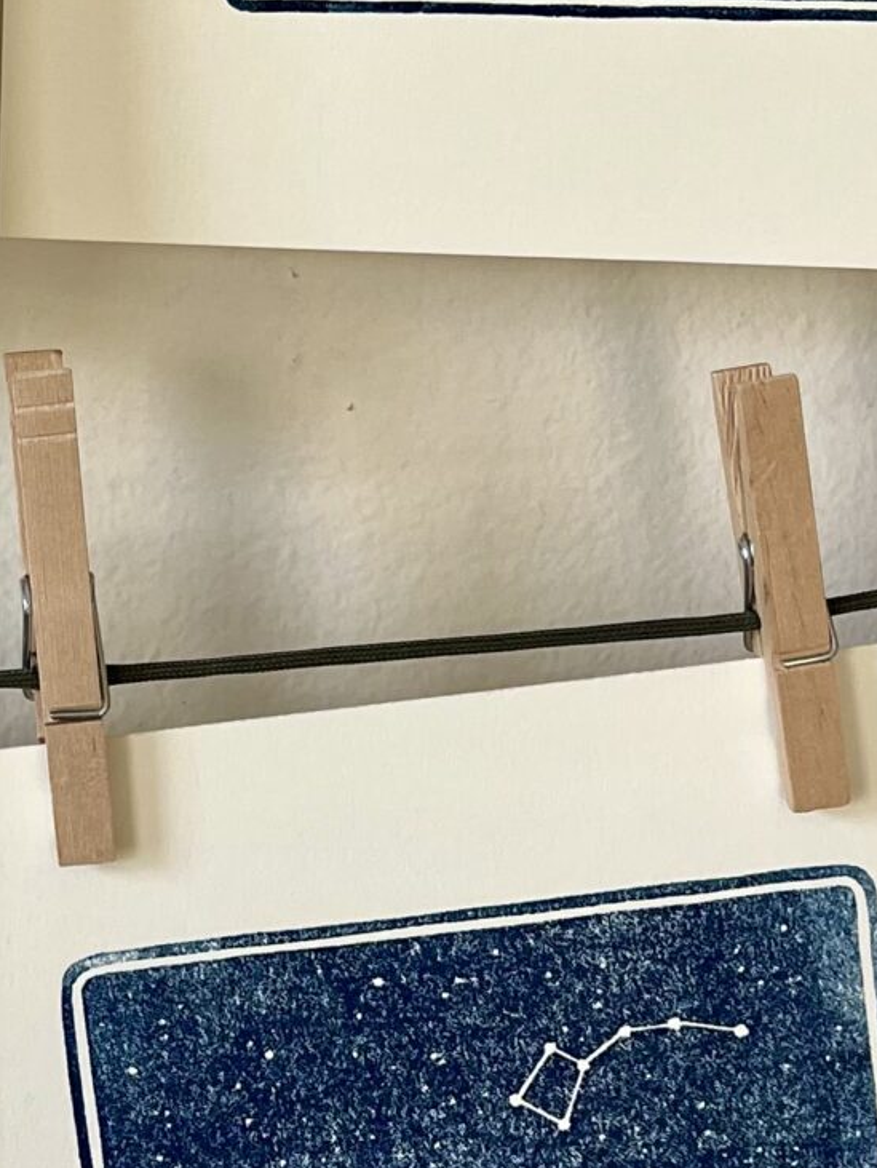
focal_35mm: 91
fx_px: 3071
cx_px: -131
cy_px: 292
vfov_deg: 21.3
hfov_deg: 15.7
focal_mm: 5.1
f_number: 1.6
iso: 125
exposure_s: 1/121
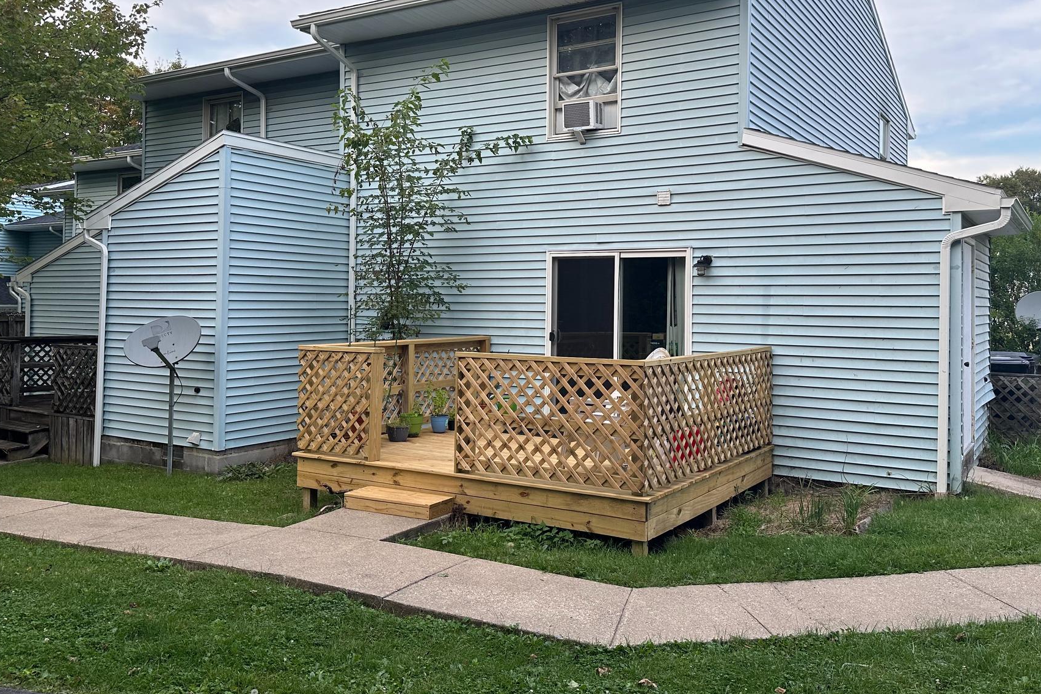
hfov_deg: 61.9
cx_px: 560
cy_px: 283
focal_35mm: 30
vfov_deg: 43.4
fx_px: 867
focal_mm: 6.86
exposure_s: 1/543
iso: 80
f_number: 1.78
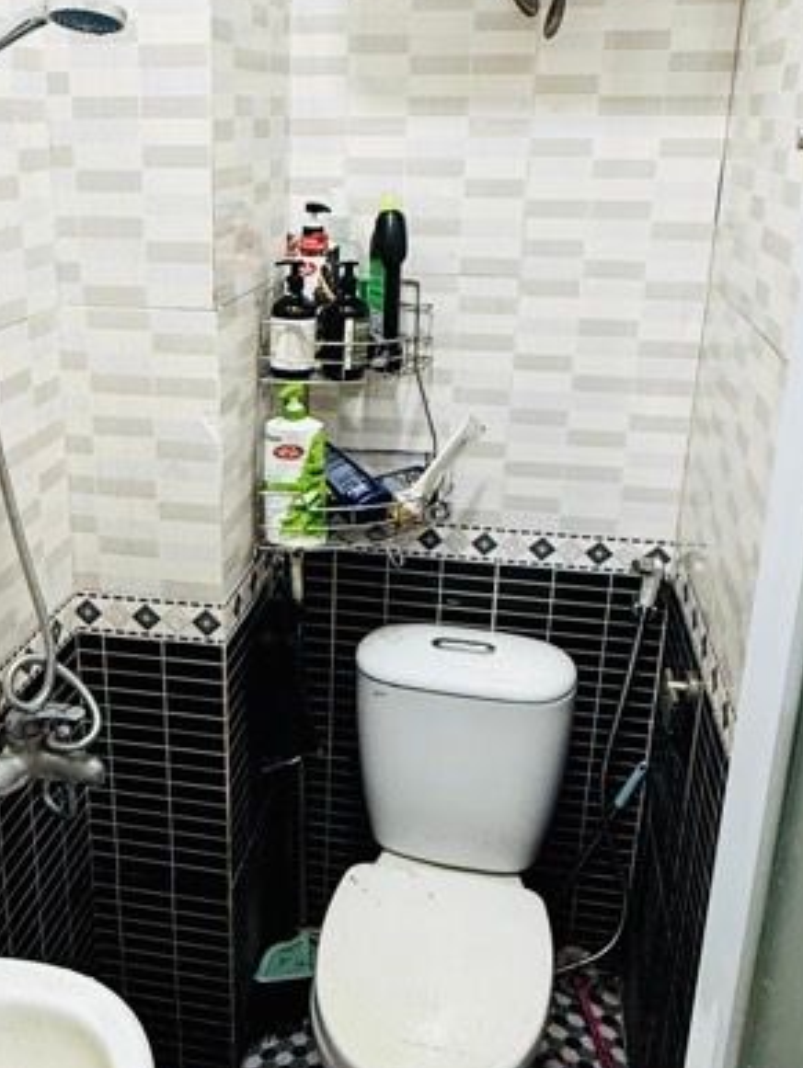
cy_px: 491
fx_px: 1143
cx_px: 248
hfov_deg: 38.2
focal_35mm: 37
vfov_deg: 50.0
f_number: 2.2
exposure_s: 1/50
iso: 200
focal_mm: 2.22
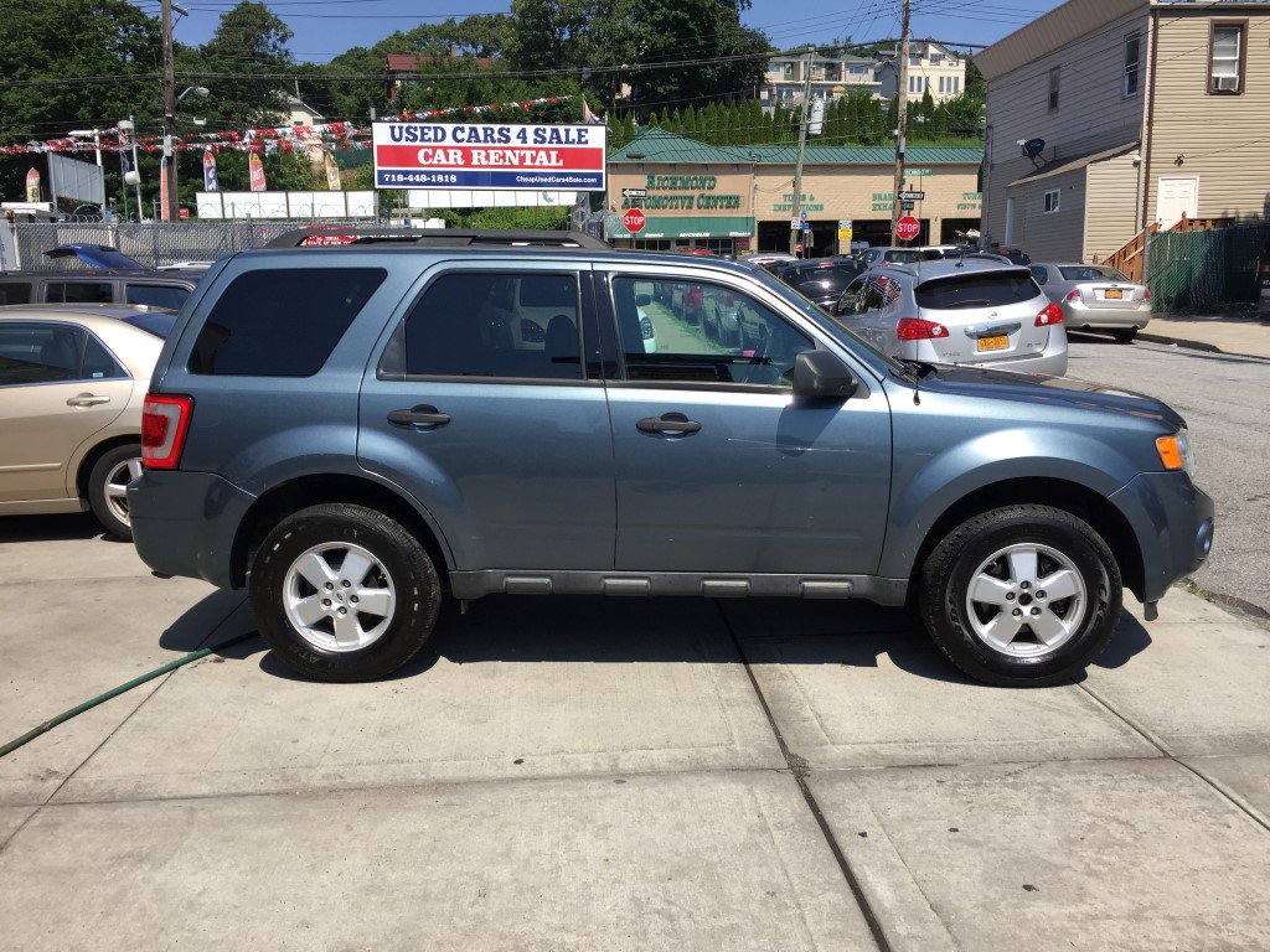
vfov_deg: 48.2
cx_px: 635
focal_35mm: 29
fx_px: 1064
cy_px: 476
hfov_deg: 61.7
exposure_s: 1/1721
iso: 32
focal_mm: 4.15
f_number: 2.2
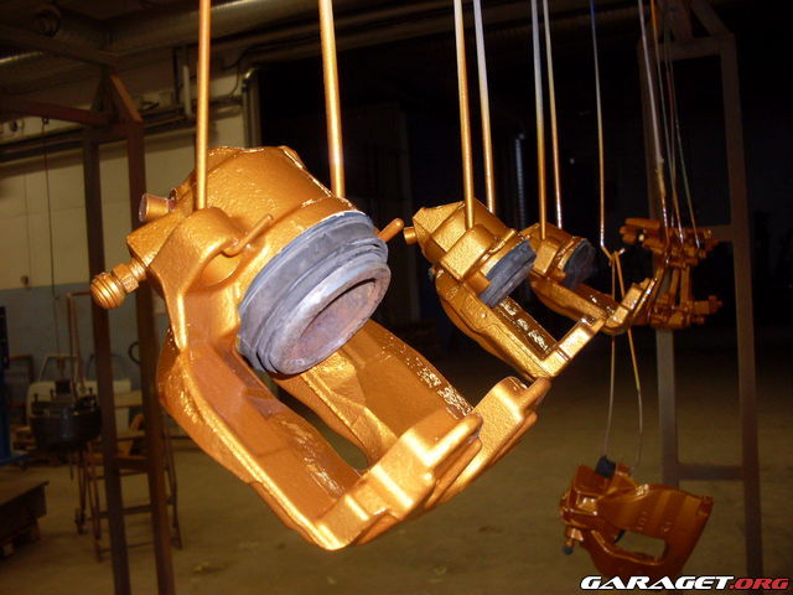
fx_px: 871
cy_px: 298
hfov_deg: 49.0
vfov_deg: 37.7
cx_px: 396
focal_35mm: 38
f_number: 2.8
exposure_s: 1/45
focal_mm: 6.3
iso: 100
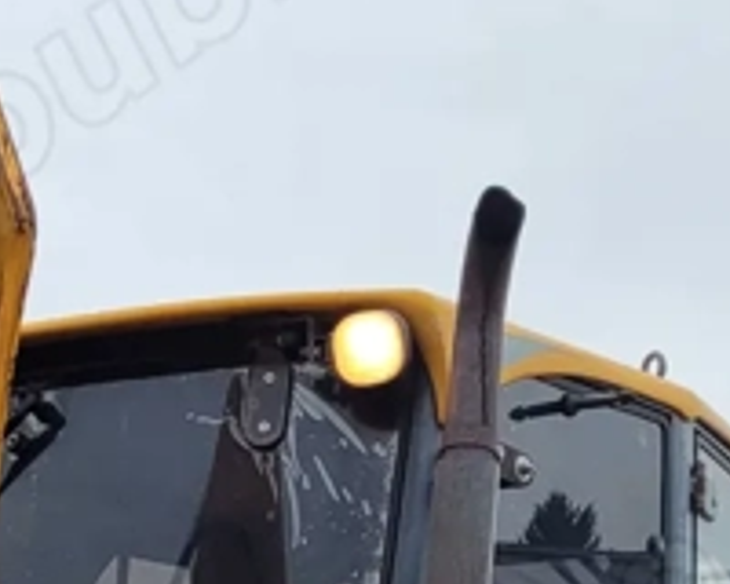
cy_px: 894
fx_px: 2744
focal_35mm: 127
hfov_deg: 14.7
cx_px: -102
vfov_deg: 11.6
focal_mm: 5.4
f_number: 1.8
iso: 40
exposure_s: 1/372
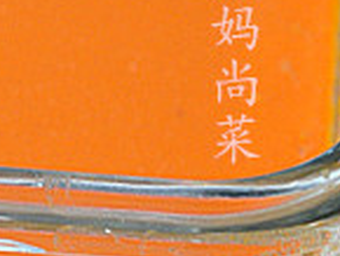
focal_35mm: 317
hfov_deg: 6.1
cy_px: 65
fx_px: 3116
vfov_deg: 4.7
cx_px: -356
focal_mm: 40
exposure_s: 1/15
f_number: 6.7
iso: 800
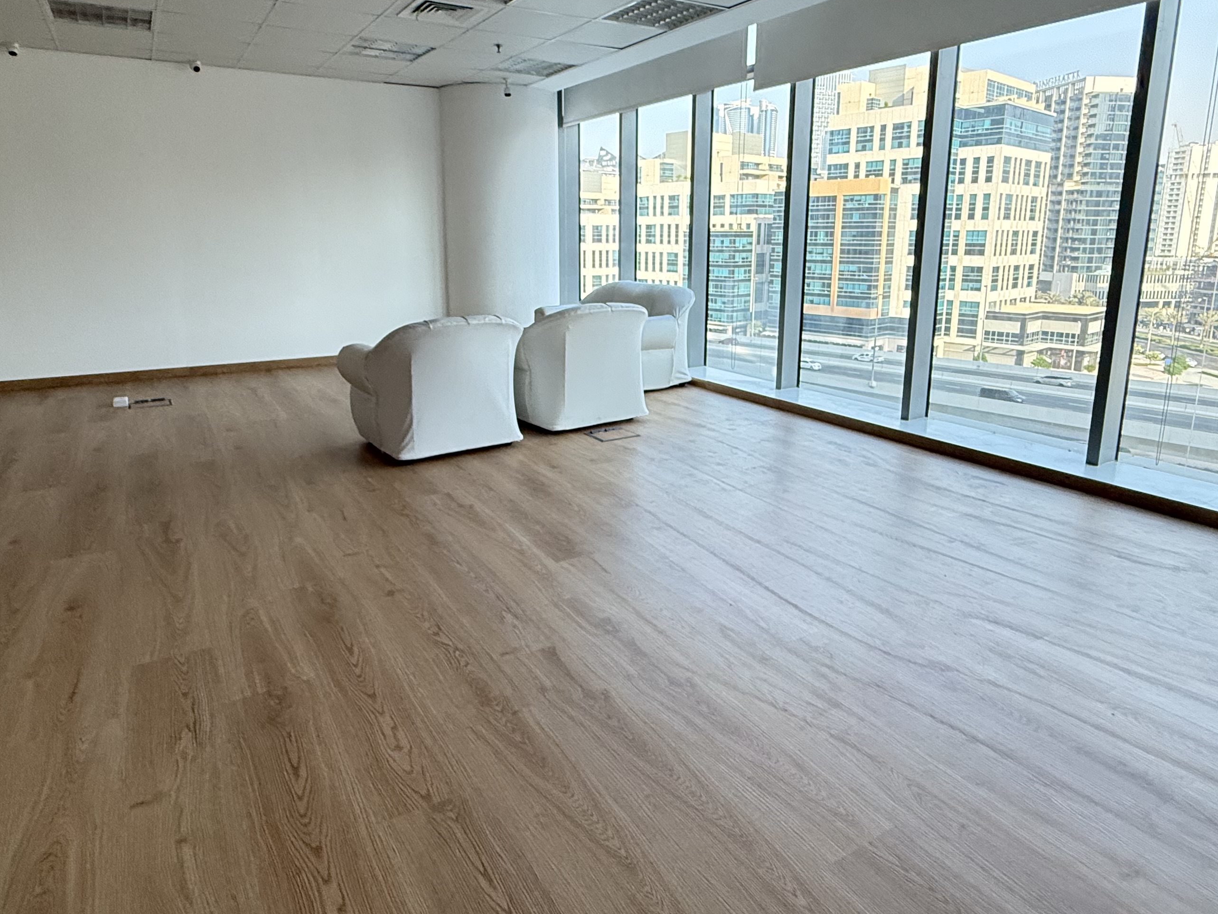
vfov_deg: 60.8
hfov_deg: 76.4
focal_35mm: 22
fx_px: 774
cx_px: 600
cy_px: 386
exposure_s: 1/68
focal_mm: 2.22
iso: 320
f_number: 2.2
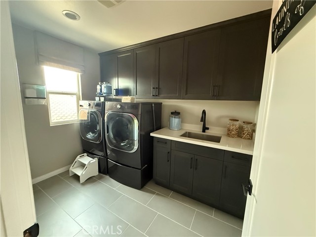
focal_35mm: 14
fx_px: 128
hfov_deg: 102.1
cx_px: 158
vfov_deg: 85.7
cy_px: 118
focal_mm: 2.22
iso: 1250
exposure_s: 1/60
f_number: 2.2
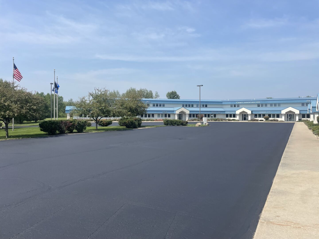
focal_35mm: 26
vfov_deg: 53.1
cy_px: 120
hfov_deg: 67.3
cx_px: 160
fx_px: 240
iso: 32
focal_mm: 4.2
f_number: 1.6
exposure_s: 1/3610
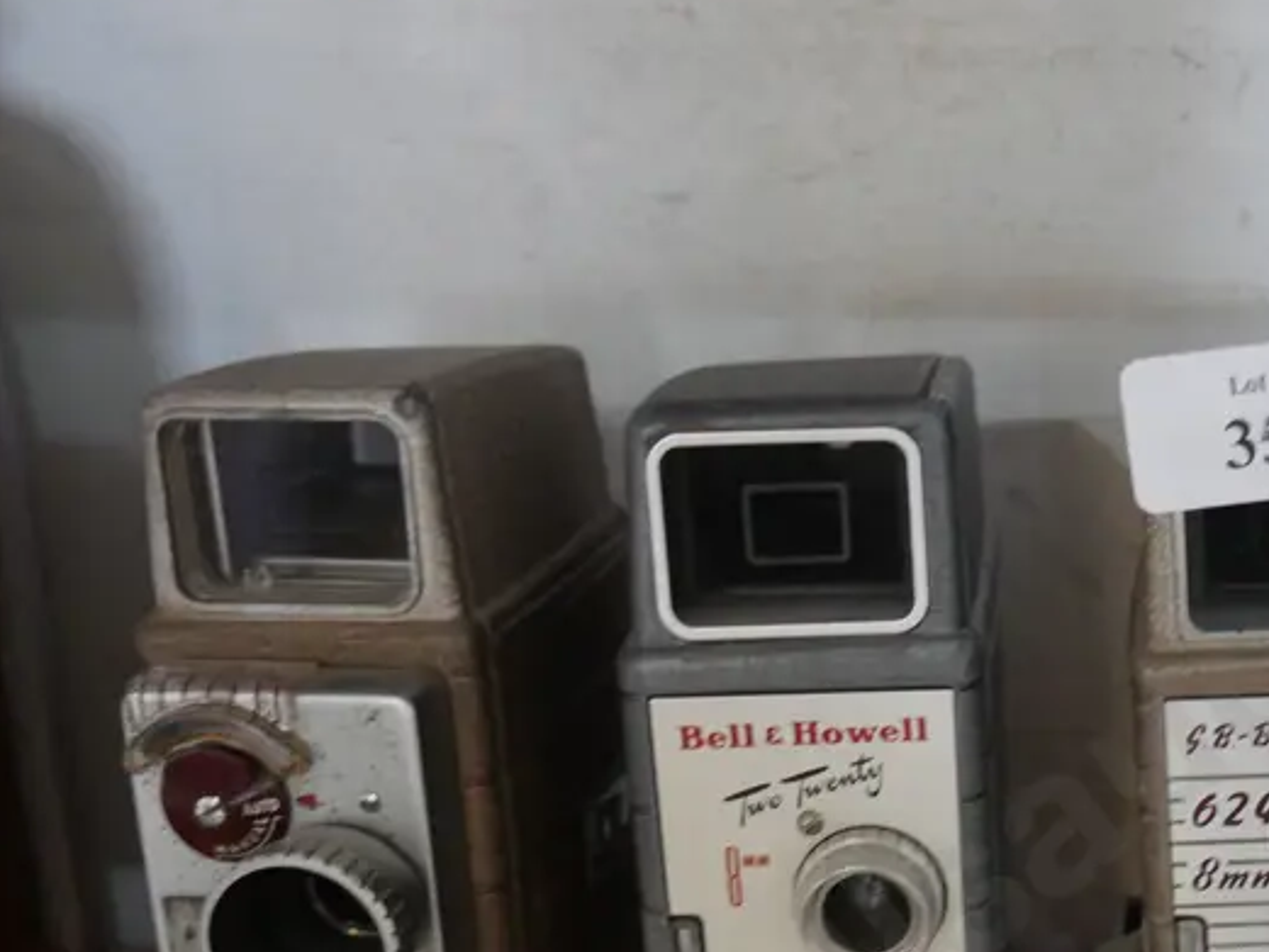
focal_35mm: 55
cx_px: 1176
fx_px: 2017
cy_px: 744
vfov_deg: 26.1
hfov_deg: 32.9
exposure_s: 1/60
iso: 1600
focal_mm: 14
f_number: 3.5
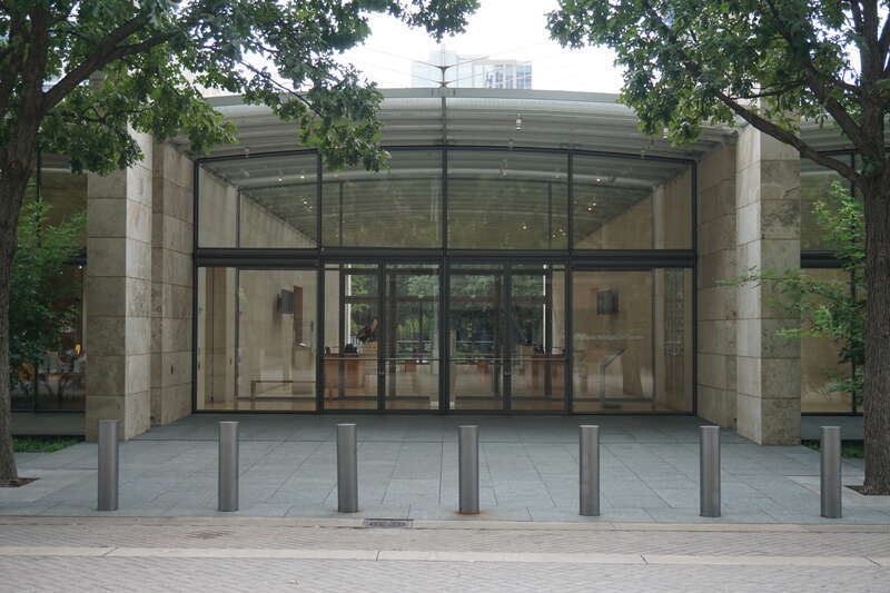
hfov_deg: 40.0
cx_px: 445
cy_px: 296
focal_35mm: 50
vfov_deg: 27.2
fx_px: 1223
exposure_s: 1/160
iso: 500
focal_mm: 33
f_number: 5
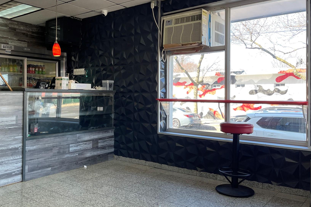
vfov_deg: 38.8
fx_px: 294
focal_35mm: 34
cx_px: 131
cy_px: 89
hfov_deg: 55.5
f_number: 1.6
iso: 32
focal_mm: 5.1
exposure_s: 1/125
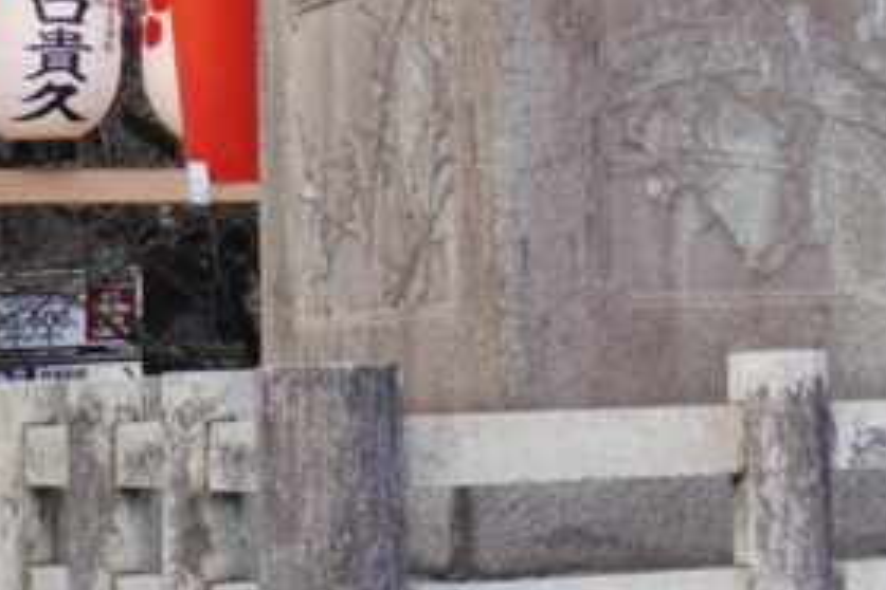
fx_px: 3478
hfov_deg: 14.2
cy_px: -181
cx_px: 959
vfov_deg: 9.5
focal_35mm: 141
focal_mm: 35
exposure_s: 1/160
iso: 500
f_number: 5.6
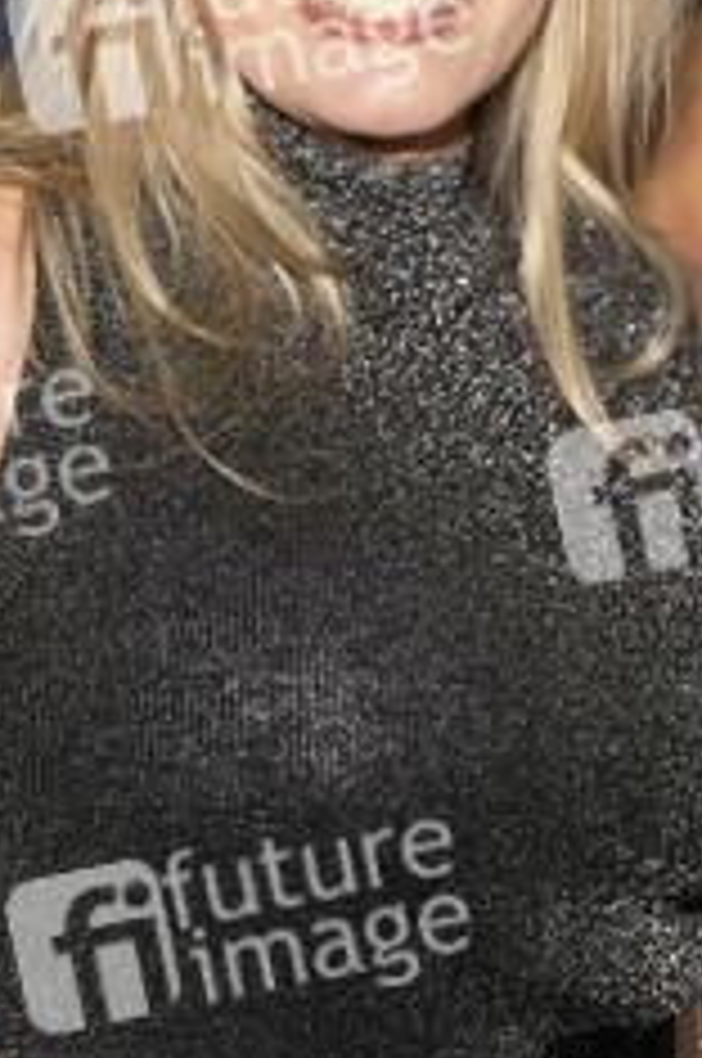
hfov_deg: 7.6
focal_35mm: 179
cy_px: 252
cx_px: 369
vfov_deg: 11.5
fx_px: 5251
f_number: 4.5
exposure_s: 1/200
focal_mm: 105
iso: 800
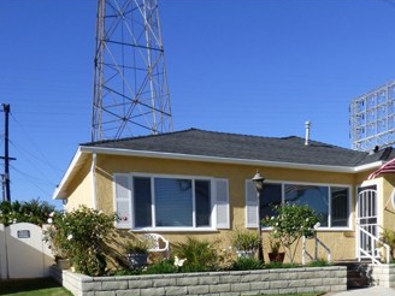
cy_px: 285
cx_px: 279
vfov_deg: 34.1
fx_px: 445
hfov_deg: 46.7
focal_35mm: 39
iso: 100
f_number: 2.8
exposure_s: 1/2000
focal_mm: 3.58
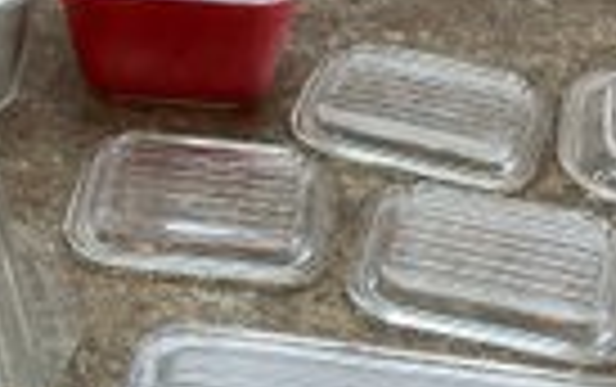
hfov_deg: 24.7
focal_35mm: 82
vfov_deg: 15.9
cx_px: 110
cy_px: 304
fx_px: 1378
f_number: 2.4
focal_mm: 3.3
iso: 100
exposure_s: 1/120
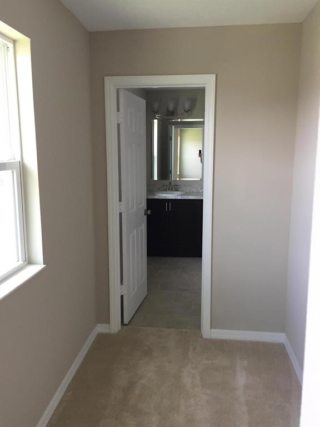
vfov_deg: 61.7
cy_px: 214
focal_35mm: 29
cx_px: 160
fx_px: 357
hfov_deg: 48.2
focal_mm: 4.15
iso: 40
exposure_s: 1/30
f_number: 2.2
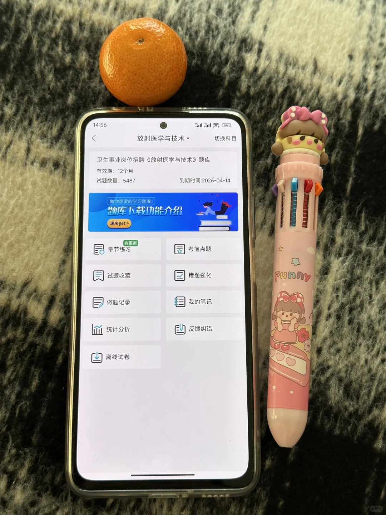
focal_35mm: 48
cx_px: 193
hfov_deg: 30.3
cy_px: 258
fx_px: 714
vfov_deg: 39.7
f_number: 1.78
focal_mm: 6.86
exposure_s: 1/215
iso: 64
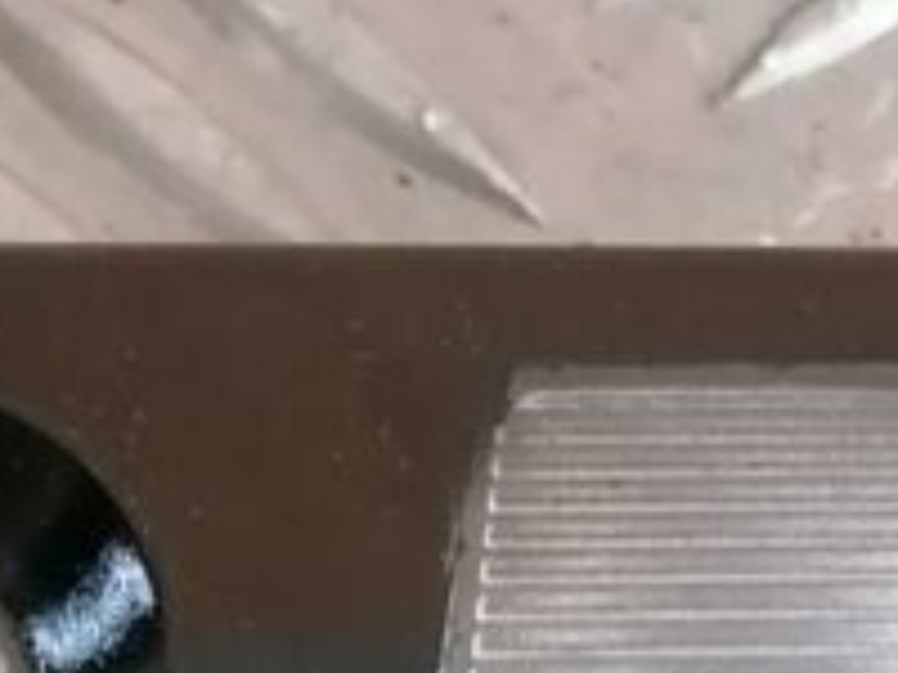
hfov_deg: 9.9
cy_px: 978
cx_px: 1639
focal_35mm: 189
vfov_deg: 7.7
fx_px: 4903
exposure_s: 1/50
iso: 500
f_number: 1.8
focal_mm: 4.75
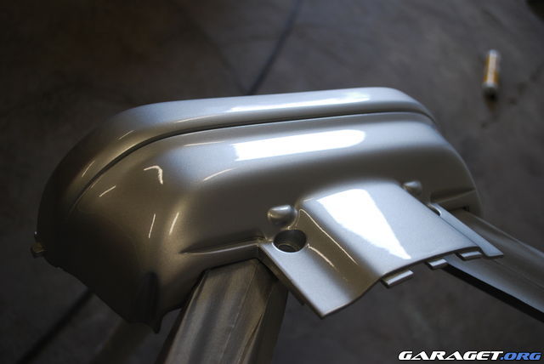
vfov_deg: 34.3
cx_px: 272
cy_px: 182
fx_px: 590
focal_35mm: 39
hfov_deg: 49.5
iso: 200
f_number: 4.2
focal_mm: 26
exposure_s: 1/80
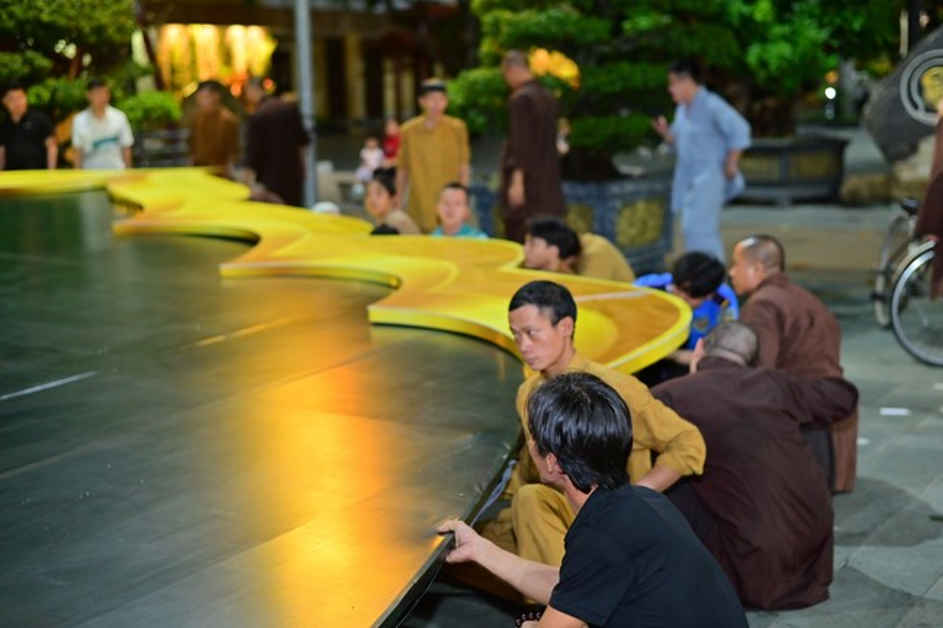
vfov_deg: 27.0
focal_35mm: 50
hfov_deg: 39.6
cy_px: 314
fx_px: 1309
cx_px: 472
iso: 1250
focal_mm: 50
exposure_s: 1/100
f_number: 2.2
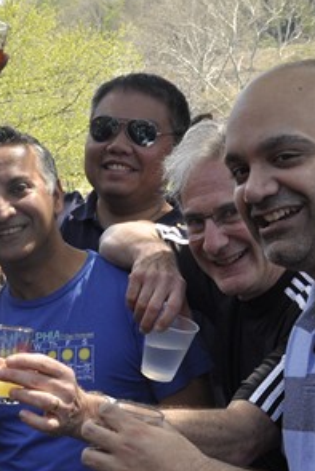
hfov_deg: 12.4
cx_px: -125
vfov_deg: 19.0
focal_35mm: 107
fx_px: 1399
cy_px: 367
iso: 400
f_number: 10
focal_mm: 21
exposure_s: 1/200
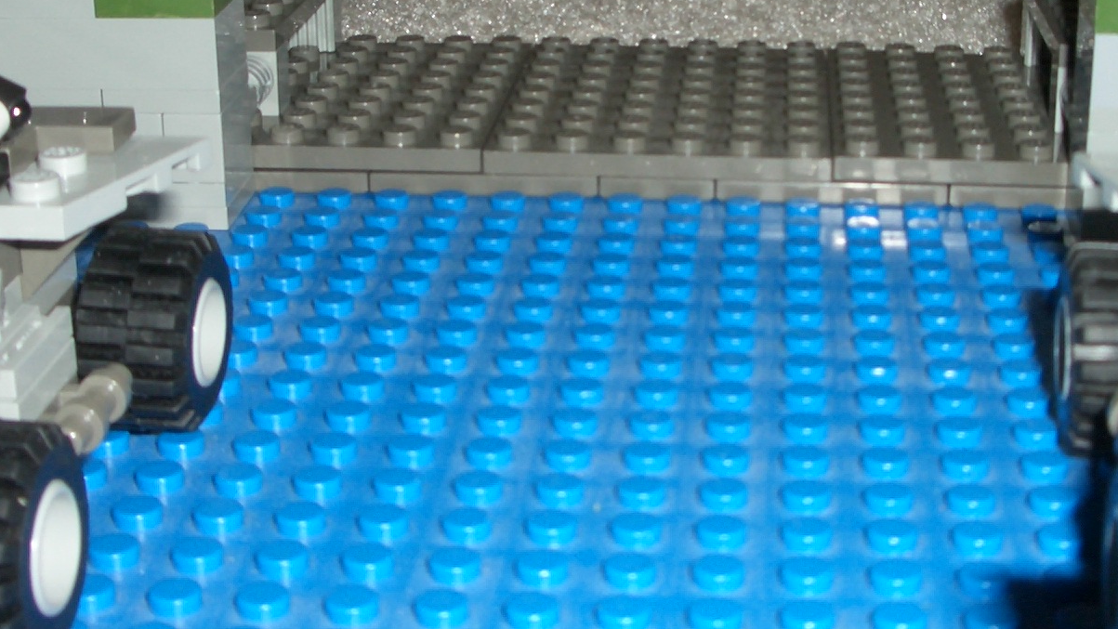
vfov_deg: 16.4
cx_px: 634
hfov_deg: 28.9
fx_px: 2164
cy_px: 98
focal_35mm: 73
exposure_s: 1/60
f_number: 4.3
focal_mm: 5.8
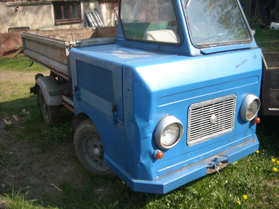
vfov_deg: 40.7
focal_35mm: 35
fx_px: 282
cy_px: 104
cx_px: 140
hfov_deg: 52.6
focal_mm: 5.7
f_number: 5.6
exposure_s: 1/129
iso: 64
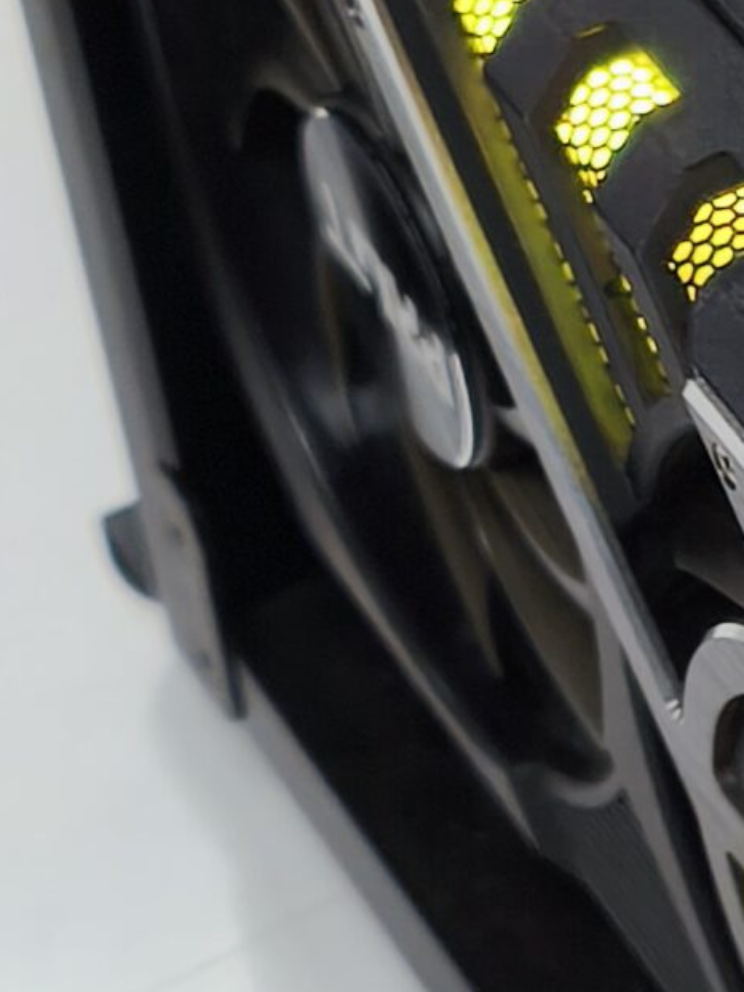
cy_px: 420
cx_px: 1490
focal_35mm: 206
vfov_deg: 9.6
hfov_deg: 7.0
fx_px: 5901
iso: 125
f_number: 1.7
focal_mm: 5.35
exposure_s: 1/100
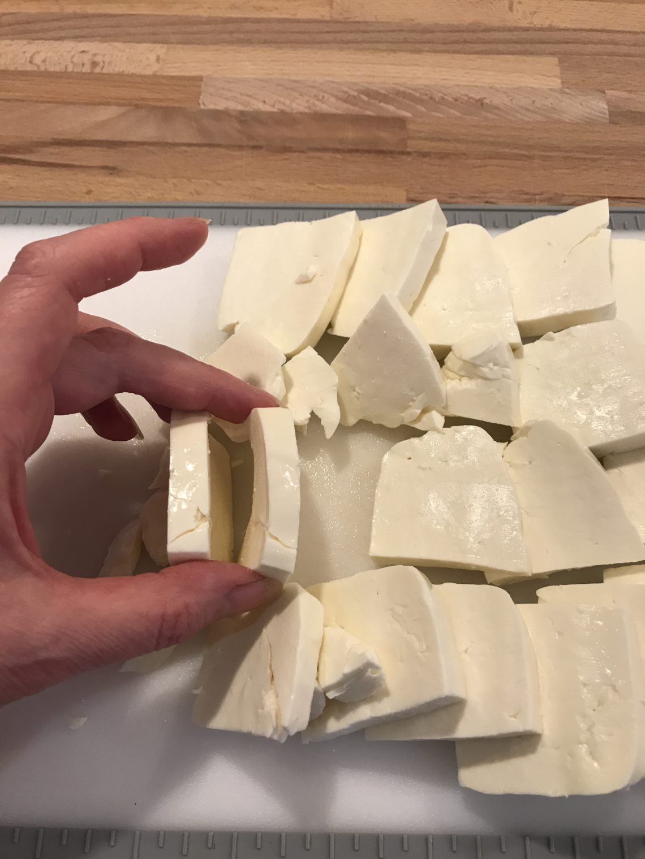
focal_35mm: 28
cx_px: 322
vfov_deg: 63.4
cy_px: 430
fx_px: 696
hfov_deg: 49.7
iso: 40
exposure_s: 1/24
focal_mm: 3.99
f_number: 1.8
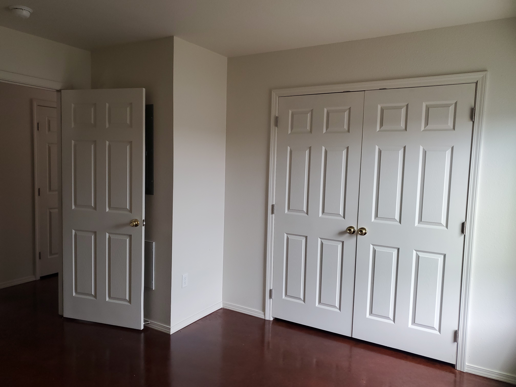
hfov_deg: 67.3
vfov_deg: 53.1
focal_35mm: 26
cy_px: 194
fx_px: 388
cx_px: 258
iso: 80
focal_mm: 4.3
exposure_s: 1/100
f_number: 1.5
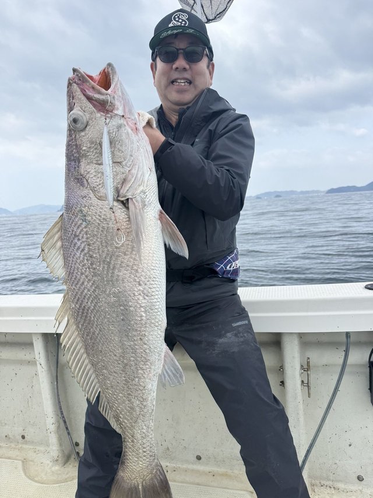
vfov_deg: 71.6
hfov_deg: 56.8
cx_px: 186
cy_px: 249
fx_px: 345
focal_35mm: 24
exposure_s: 1/1366
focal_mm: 6.76
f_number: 1.78
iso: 80
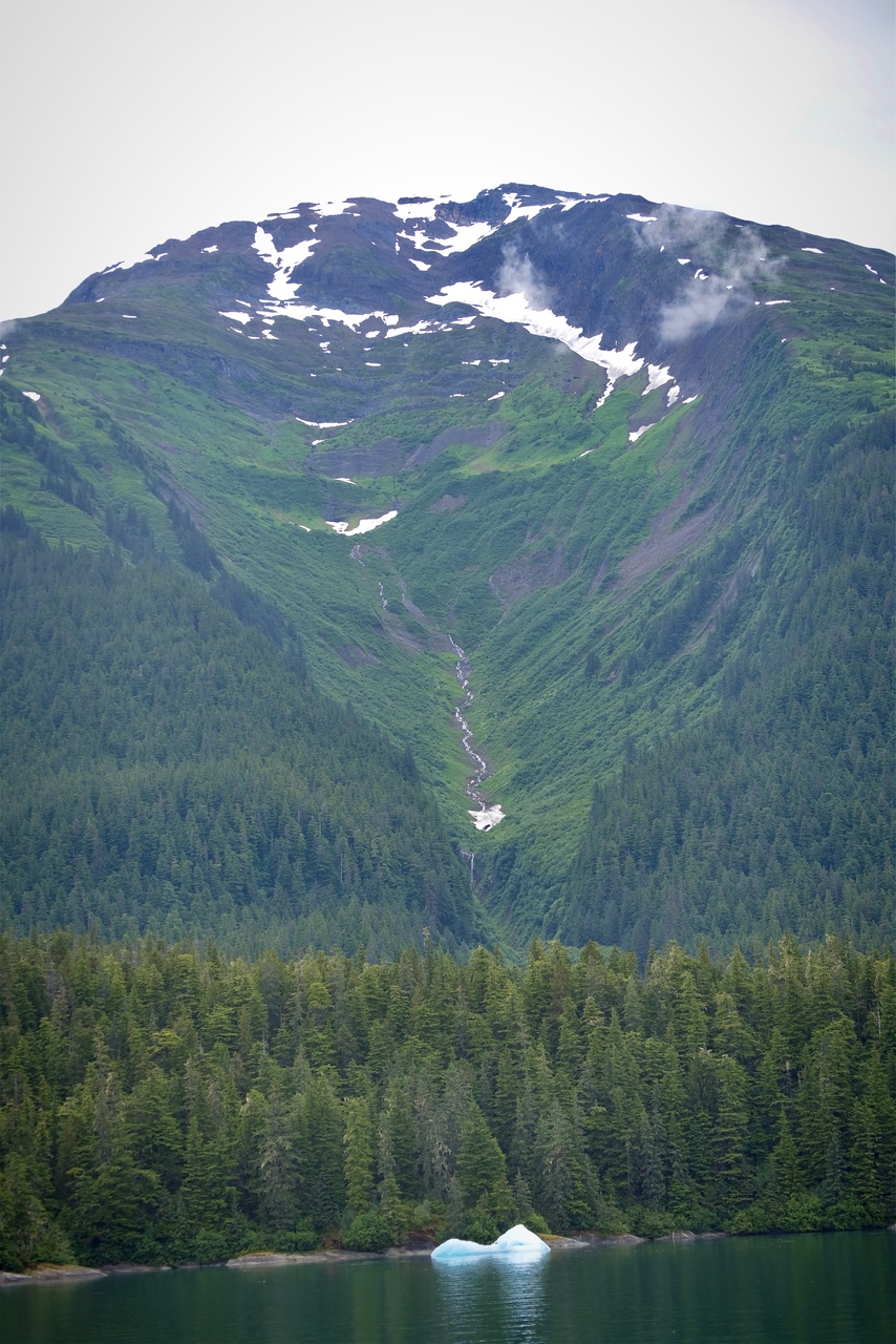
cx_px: 448
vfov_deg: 22.1
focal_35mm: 92
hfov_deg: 14.9
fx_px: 3433
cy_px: 672
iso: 100
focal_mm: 92
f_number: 5.6
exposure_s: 1/200
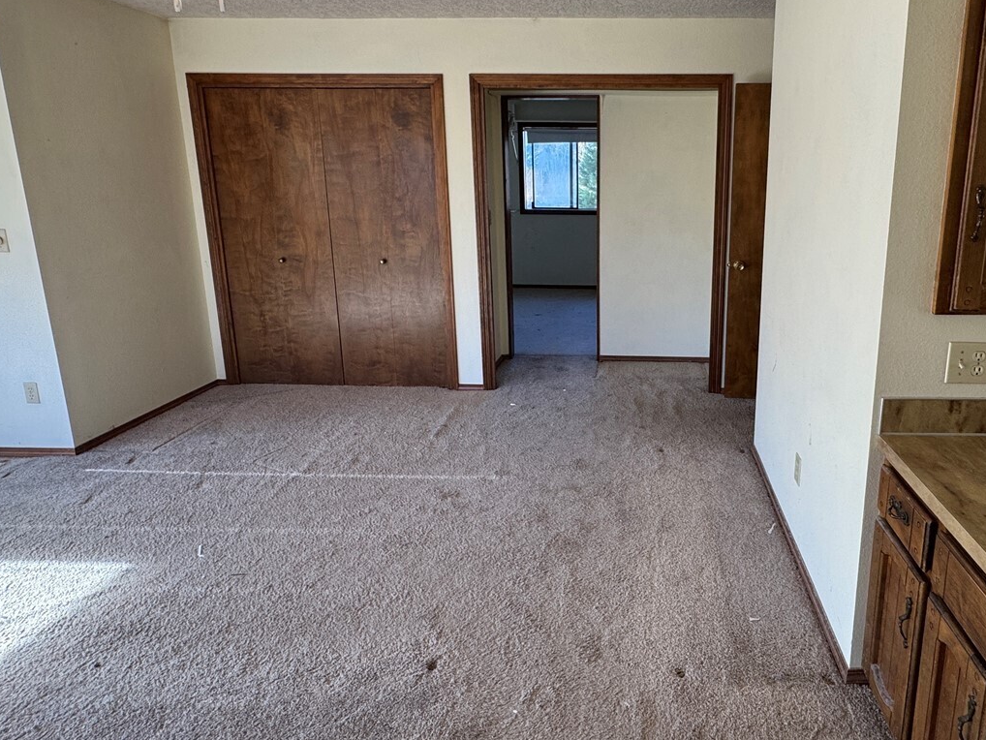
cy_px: 305
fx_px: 627
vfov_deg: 60.7
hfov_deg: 74.9
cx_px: 625
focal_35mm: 22
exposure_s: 1/120
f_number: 2.2
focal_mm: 2.22
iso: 125
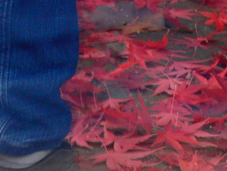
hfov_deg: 7.0
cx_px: 53
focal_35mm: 283
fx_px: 1856
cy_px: 308
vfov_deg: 5.2
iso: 100
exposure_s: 1/2
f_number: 3.6
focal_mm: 12.5
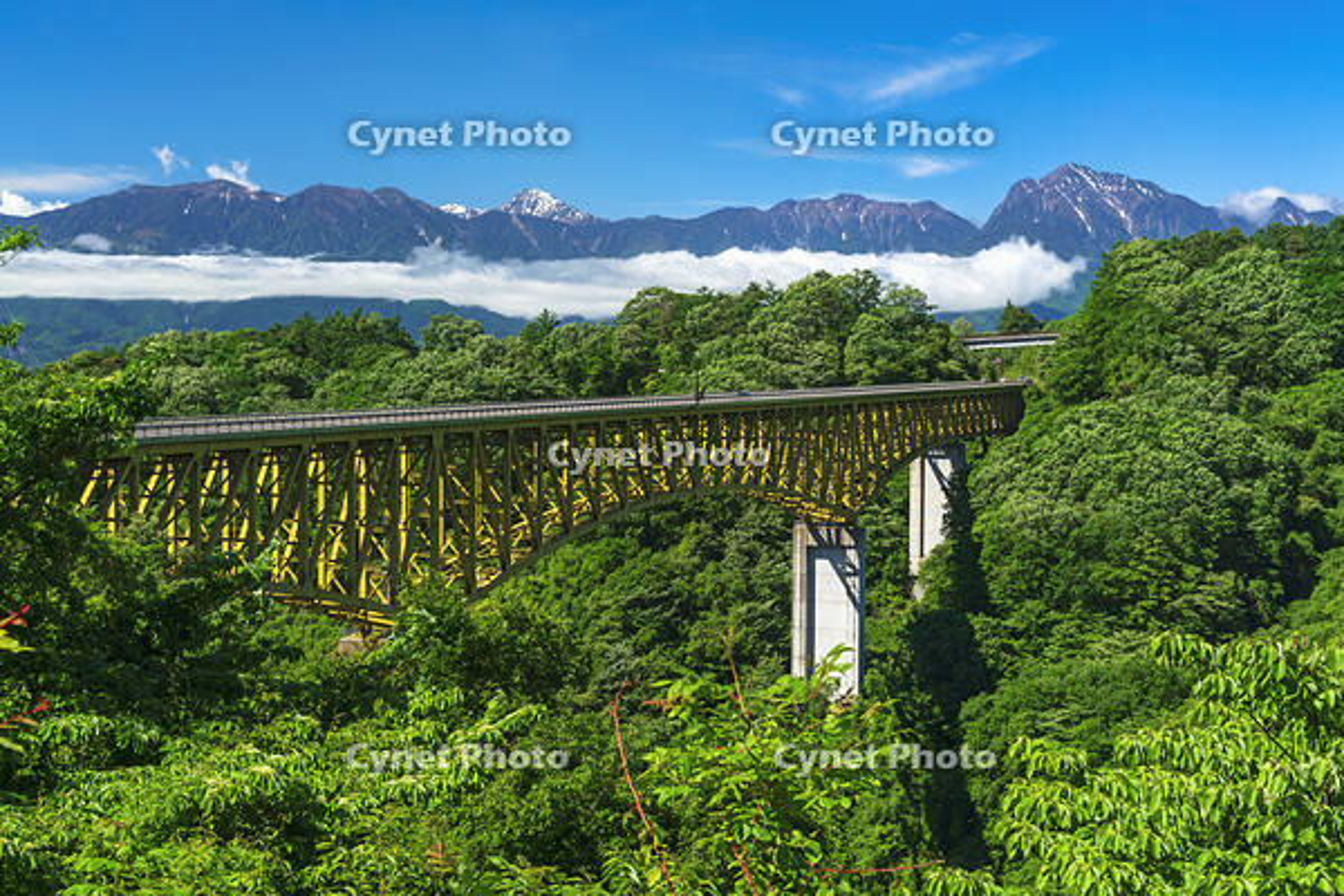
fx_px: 2165
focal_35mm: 58
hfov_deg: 34.5
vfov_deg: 23.4
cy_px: 448
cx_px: 672
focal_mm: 58
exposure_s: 1/50
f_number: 14
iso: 250
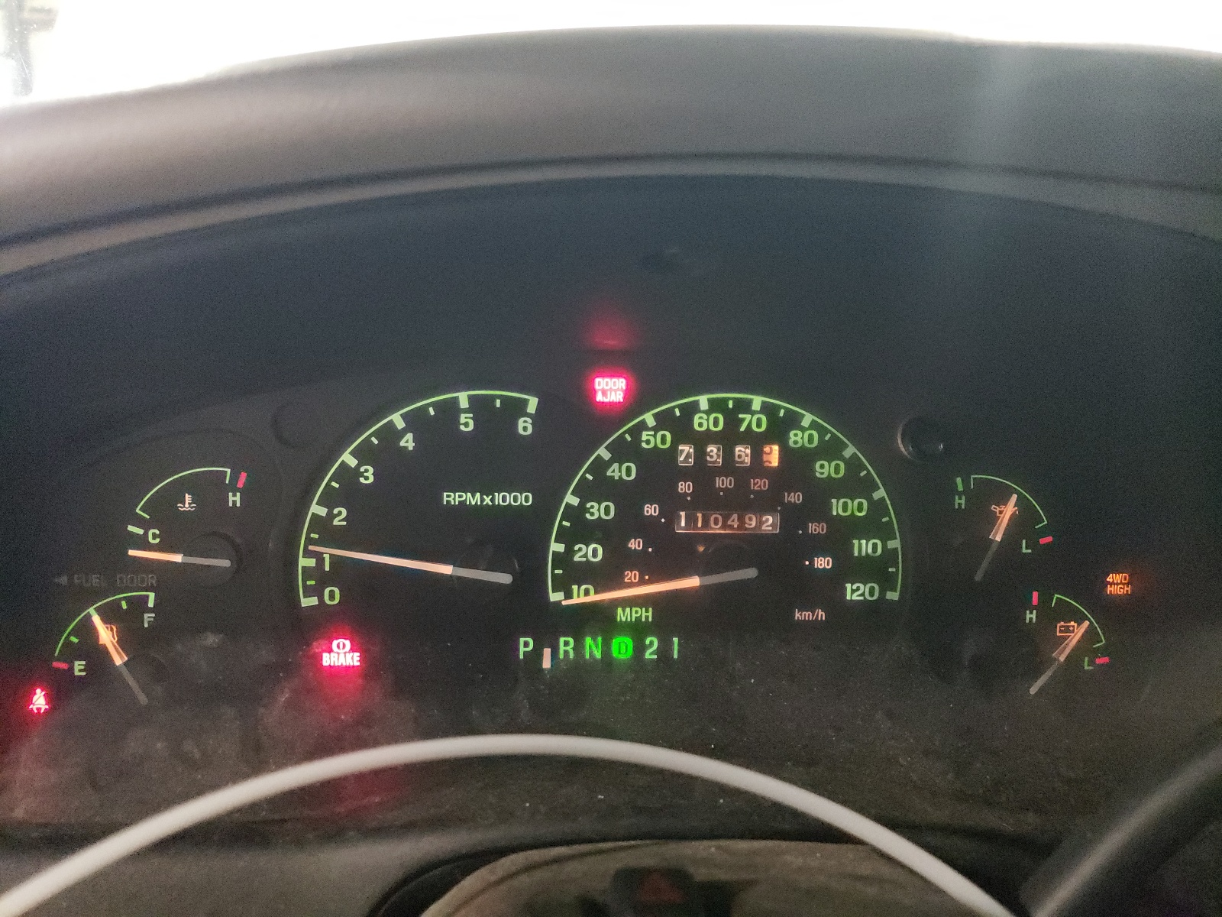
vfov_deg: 53.1
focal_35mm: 26
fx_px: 918
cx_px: 611
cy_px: 458
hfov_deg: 67.3
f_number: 1.5
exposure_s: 1/24
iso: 998
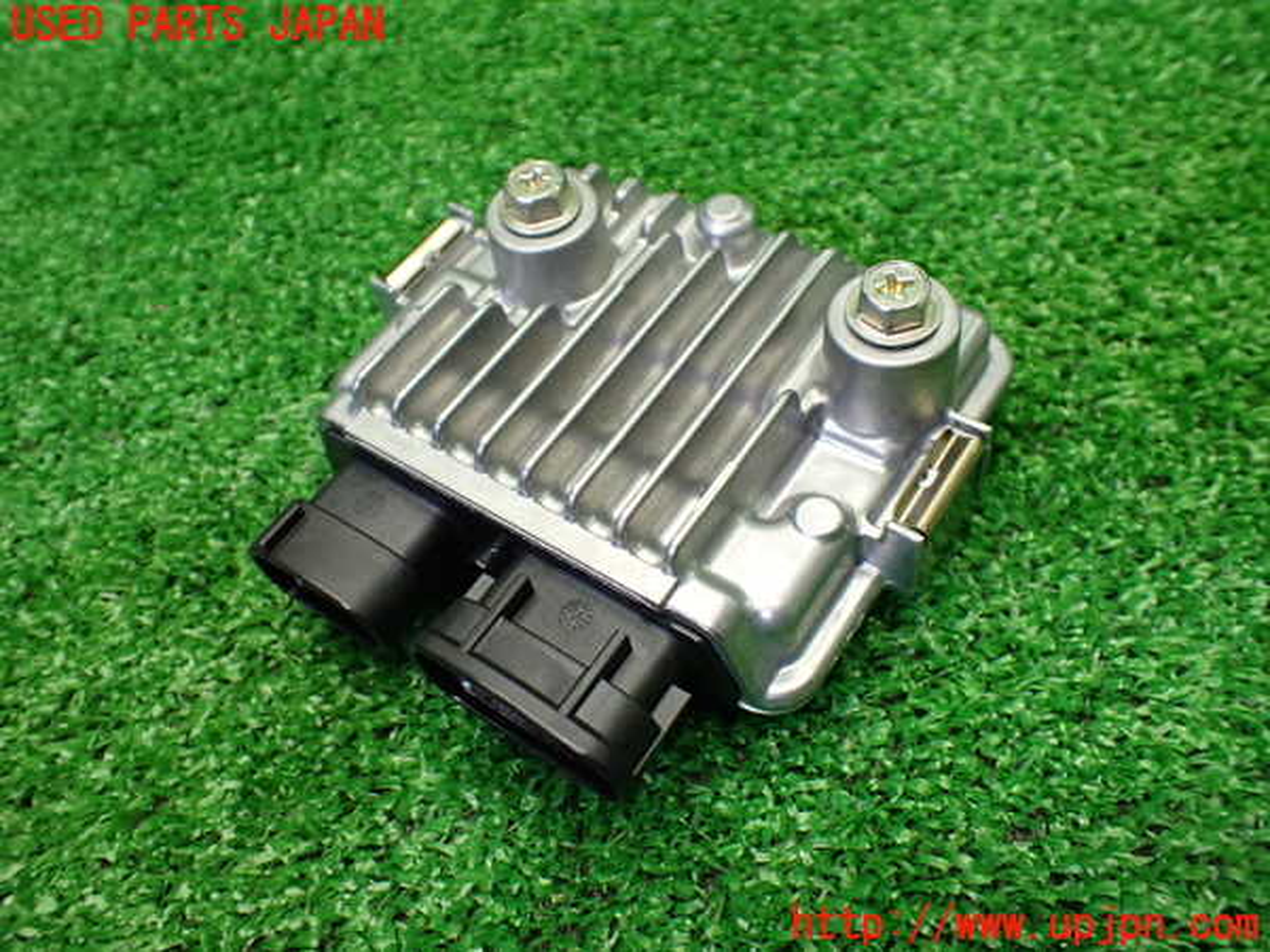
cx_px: 635
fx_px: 1101
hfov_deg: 60.0
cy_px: 476
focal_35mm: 30
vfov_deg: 46.8
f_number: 2.3
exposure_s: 1/125
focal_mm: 5.4
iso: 500
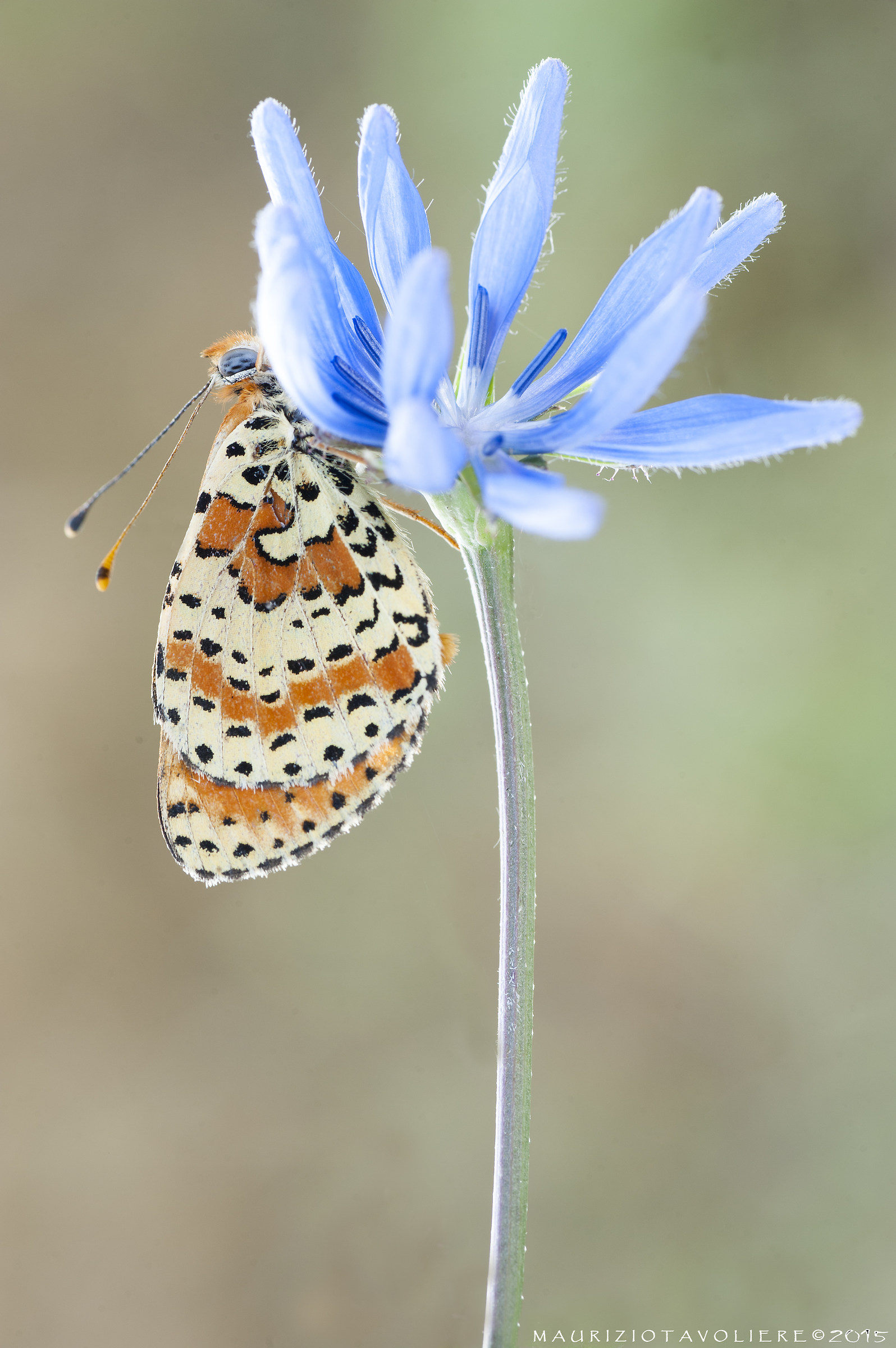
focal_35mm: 90
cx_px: 448
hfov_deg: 15.2
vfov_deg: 22.6
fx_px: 3366
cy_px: 674
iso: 200
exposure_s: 1/13
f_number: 18
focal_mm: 90
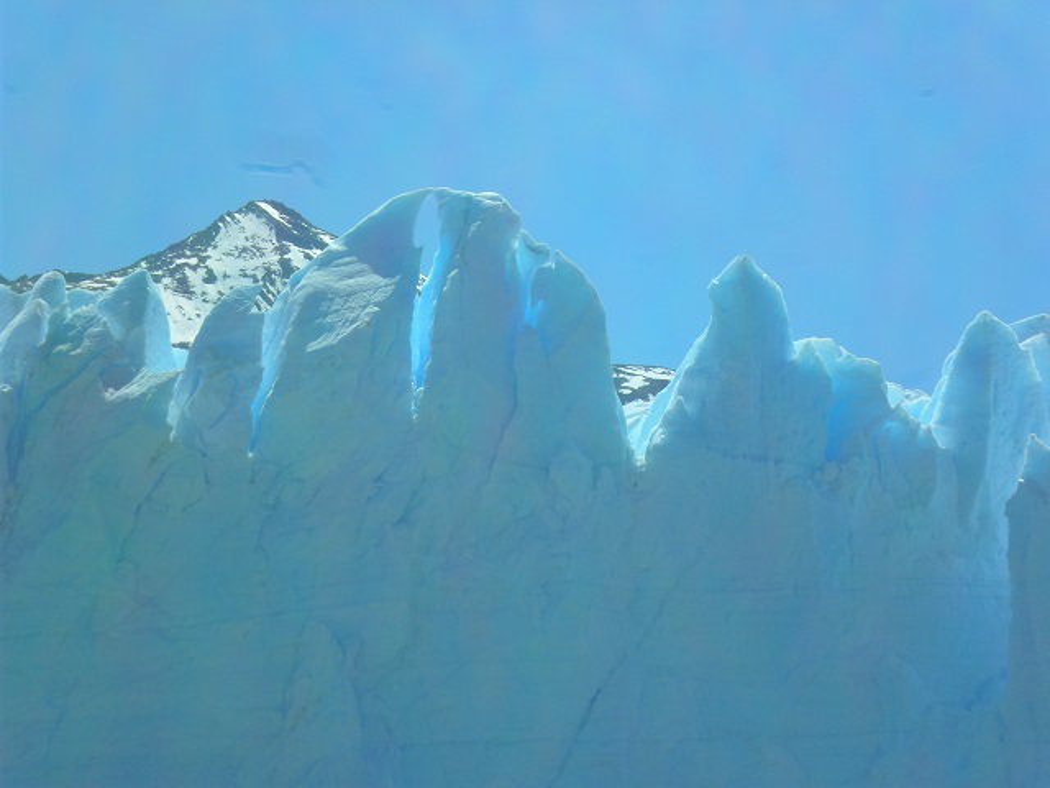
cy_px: 394
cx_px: 525
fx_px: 4095
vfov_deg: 11.0
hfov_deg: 14.6
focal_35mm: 135
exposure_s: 1/750
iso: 80
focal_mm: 24.5
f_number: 5.9
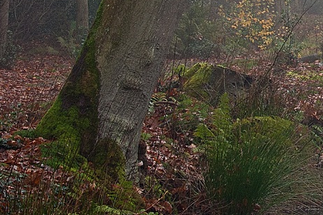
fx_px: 2340
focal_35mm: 261
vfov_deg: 5.2
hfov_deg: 7.7
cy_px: -127
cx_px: 578
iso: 100
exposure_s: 1/10
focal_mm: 40
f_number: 14
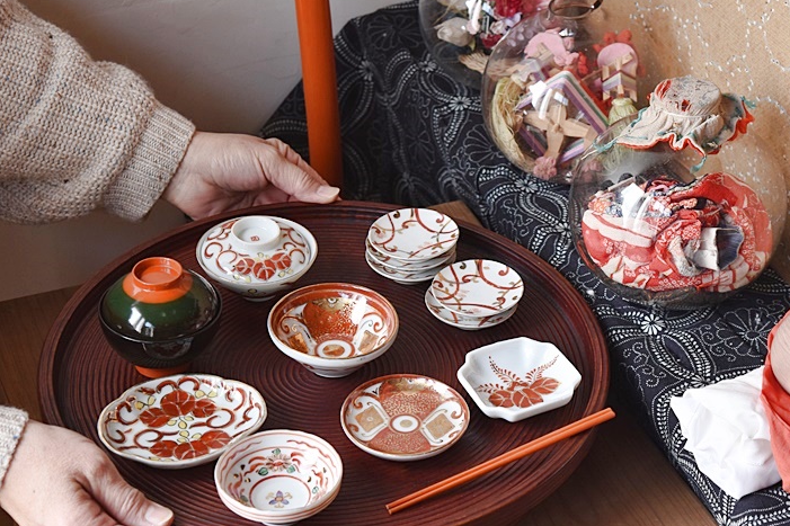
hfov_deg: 22.9
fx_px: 1952
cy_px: 292
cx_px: 374
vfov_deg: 15.3
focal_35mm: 89
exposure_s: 1/8
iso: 400
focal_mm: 52
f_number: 5.6
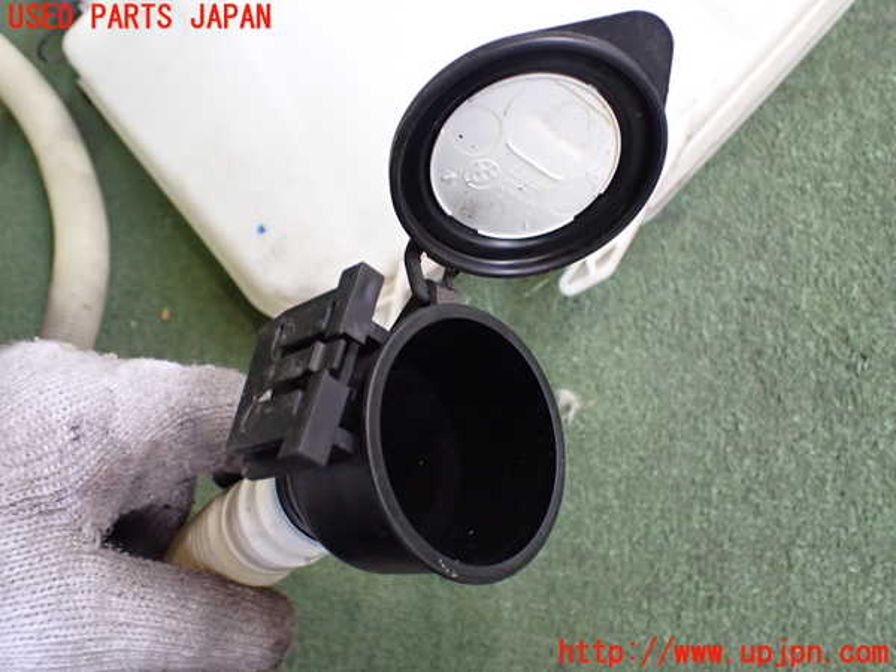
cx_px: 448
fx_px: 777
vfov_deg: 46.8
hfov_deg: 60.0
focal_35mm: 30
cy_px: 336
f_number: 2.3
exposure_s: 1/125
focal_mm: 5.4
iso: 400
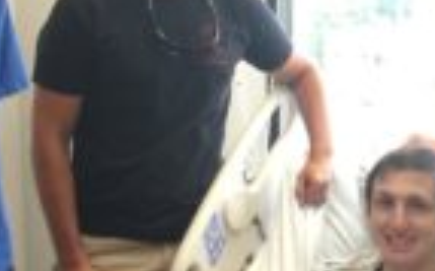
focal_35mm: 97
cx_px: 386
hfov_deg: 21.0
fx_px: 1149
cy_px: 207
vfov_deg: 13.4
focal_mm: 4.15
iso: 125
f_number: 2.2
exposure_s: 1/15
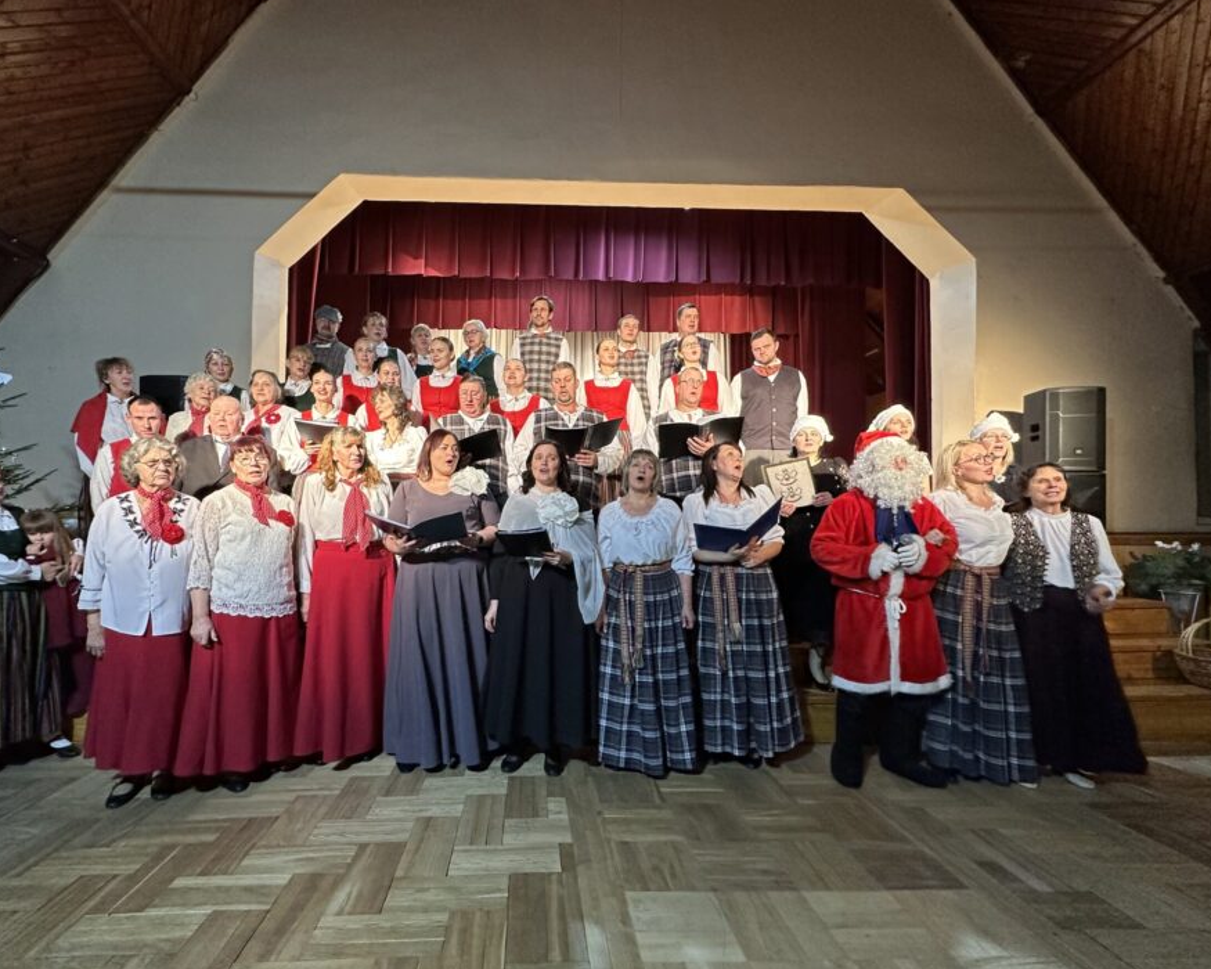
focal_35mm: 16
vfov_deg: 80.3
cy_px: 509
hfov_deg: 92.8
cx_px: 545
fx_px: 573
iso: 250
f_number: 2.2
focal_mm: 2.22
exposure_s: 1/100
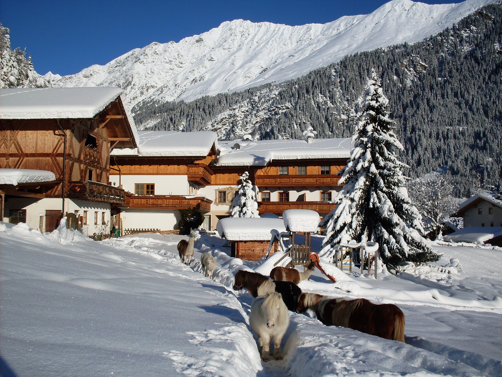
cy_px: 188
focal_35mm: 38
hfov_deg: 49.0
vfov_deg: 37.7
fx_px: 551
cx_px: 251
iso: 80
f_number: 8.4
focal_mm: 6.3
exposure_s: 1/350
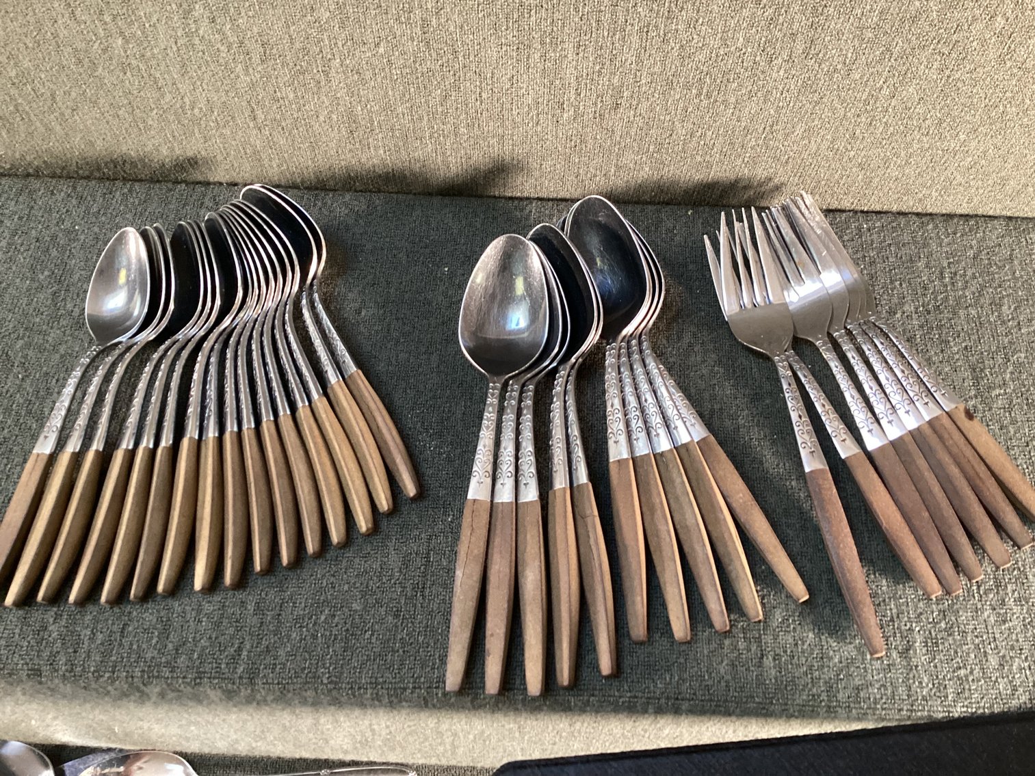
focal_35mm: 31
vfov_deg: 45.4
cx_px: 518
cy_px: 388
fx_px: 927
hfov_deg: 58.3
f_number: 2.4
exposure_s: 1/60
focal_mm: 3.3
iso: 320
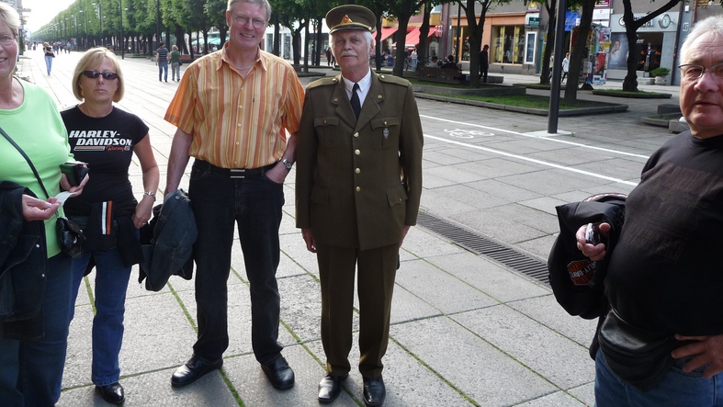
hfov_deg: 62.6
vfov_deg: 37.6
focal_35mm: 31
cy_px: 157
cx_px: 361
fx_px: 594
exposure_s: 1/100
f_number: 3.3
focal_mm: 4.7
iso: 100
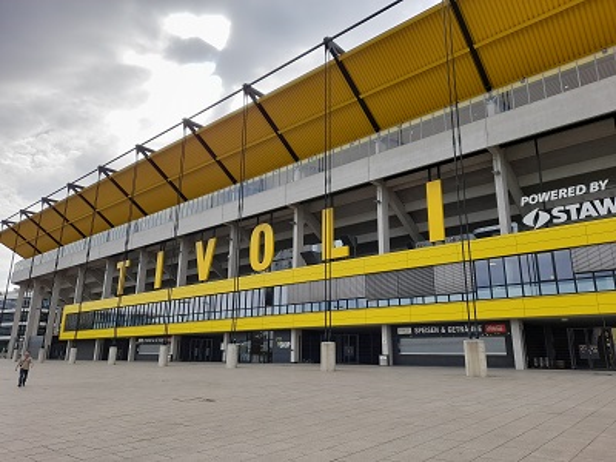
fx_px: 445
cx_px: 308
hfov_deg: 69.4
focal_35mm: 25
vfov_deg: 54.9
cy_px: 231
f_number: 2
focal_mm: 4.6
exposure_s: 1/473
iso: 20
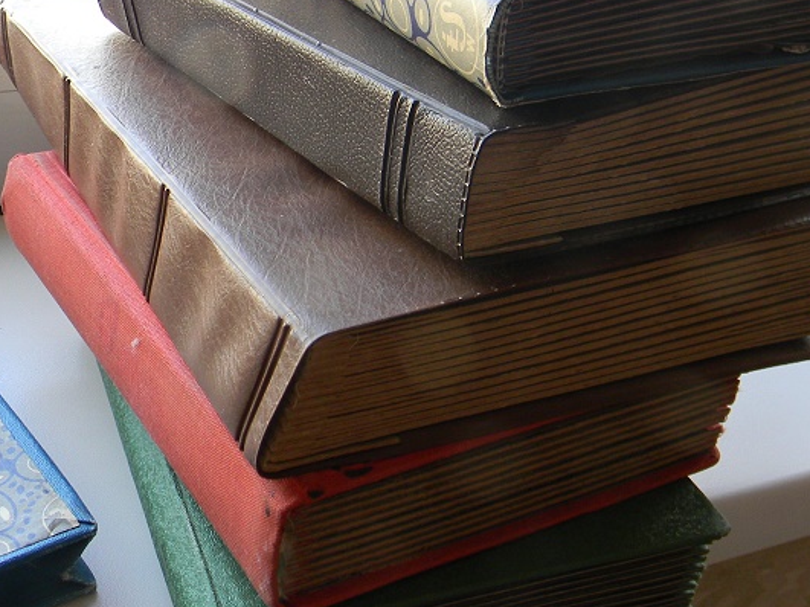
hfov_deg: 35.5
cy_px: 253
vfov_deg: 27.0
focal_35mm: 54
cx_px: 470
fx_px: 1263
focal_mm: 5
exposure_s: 1/30
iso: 92
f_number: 3.5
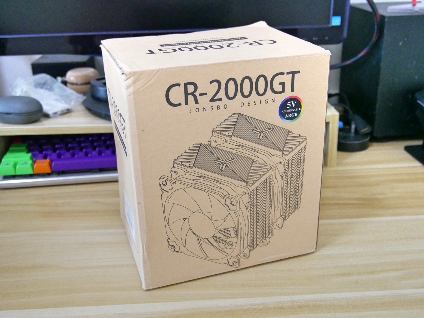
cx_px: 212
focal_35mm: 40
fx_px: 490
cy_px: 159
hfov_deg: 46.8
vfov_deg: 36.0
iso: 3200
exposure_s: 1/60
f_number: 4.4
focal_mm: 20
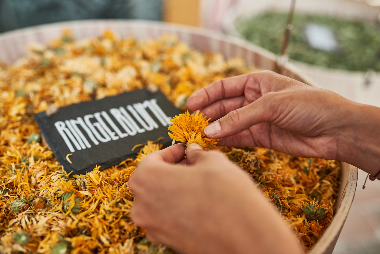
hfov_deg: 54.4
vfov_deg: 37.9
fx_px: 370
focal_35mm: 35
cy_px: 127
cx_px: 190
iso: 640
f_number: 2.5
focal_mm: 35
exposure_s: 1/640
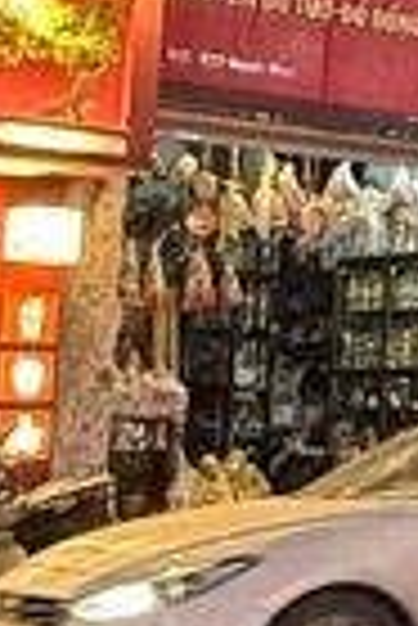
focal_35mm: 107
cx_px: 1020
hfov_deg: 10.8
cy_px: 185
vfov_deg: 19.0
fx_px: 1859
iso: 500
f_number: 2.2
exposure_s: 1/50
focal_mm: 2.22
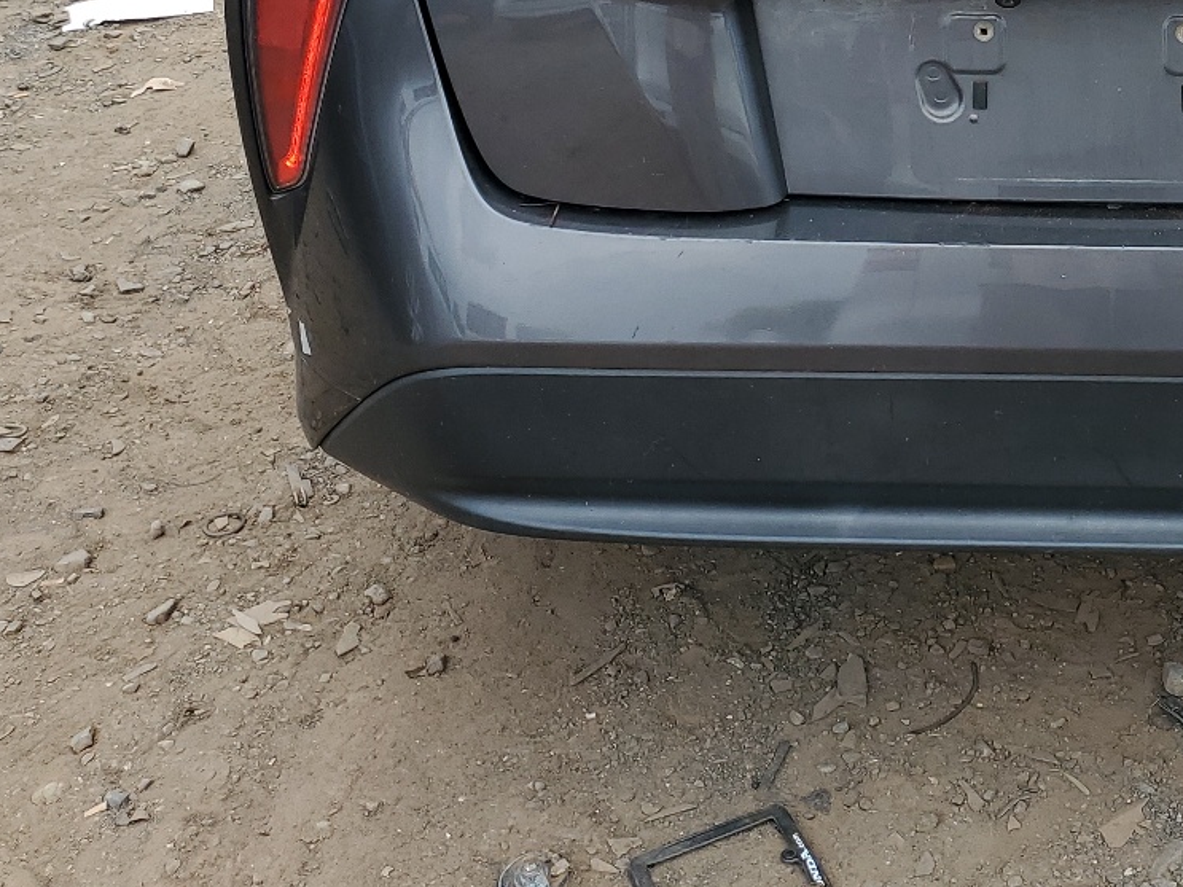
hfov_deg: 32.9
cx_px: 1029
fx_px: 1913
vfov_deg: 24.8
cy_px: -16
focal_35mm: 56
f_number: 1.5
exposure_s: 1/1111
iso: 50
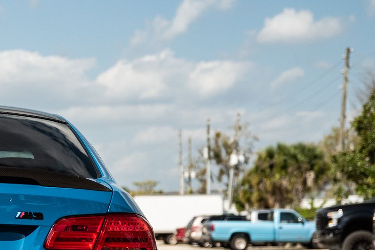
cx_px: -69
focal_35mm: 133
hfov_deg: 14.9
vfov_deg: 10.2
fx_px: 1385
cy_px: 246
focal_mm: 52
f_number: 3.5
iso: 320
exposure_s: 1/4000
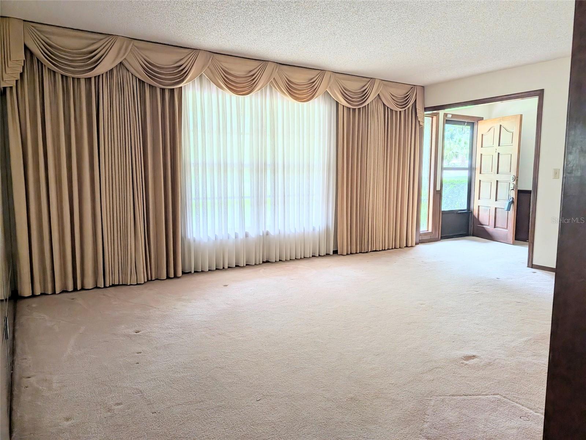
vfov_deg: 56.8
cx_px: 293
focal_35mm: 24
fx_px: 406
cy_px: 220
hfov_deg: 71.6
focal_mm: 6.9
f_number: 1.68
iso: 82
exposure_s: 1/317
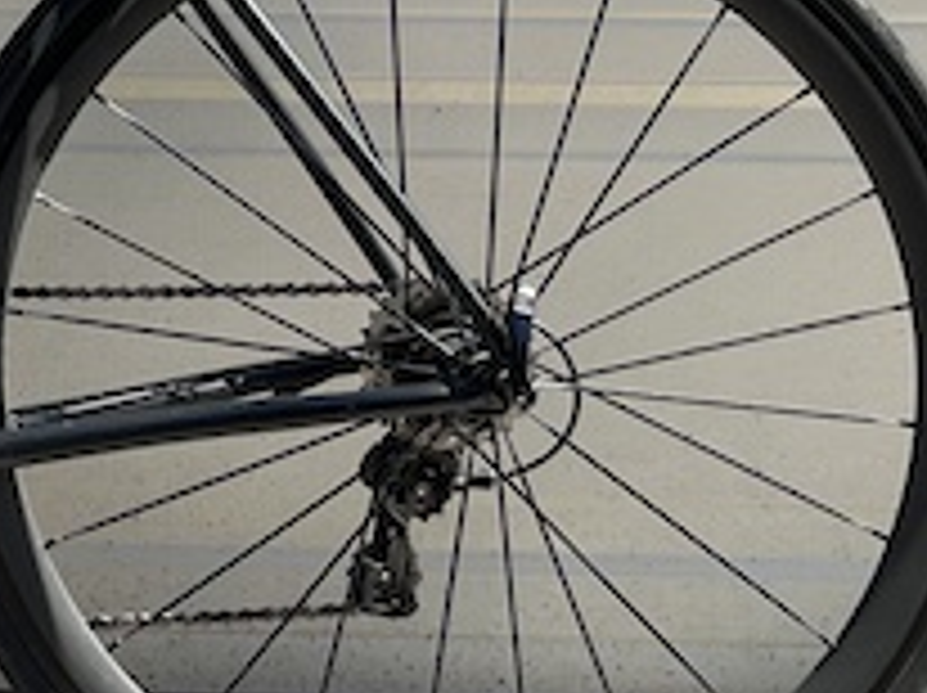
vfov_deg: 14.1
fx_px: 2702
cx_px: -576
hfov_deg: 17.1
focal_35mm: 101
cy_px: -171
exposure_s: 1/2208
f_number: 1.5
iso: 50
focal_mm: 5.7
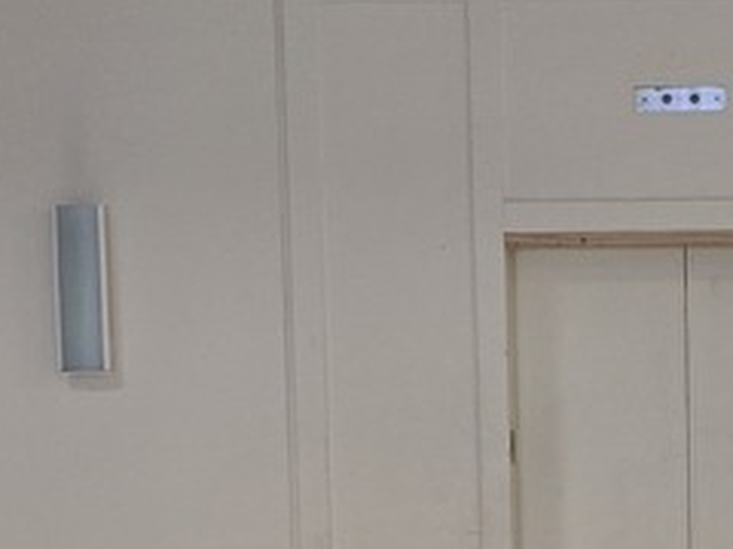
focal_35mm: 138
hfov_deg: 14.0
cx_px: 812
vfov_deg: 10.6
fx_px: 2922
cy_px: 665
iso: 200
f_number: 1.7
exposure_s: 1/120
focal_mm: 6.3
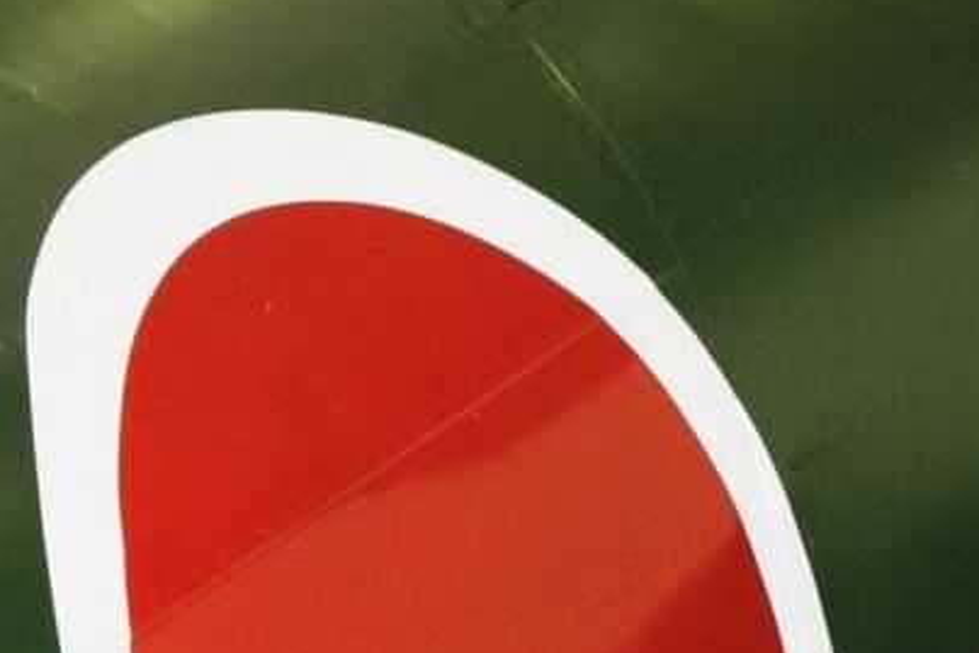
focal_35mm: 420
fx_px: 11413
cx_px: 2173
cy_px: 1257
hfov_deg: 4.8
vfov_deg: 3.3
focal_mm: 55
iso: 1000
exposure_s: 1/60
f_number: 5.6
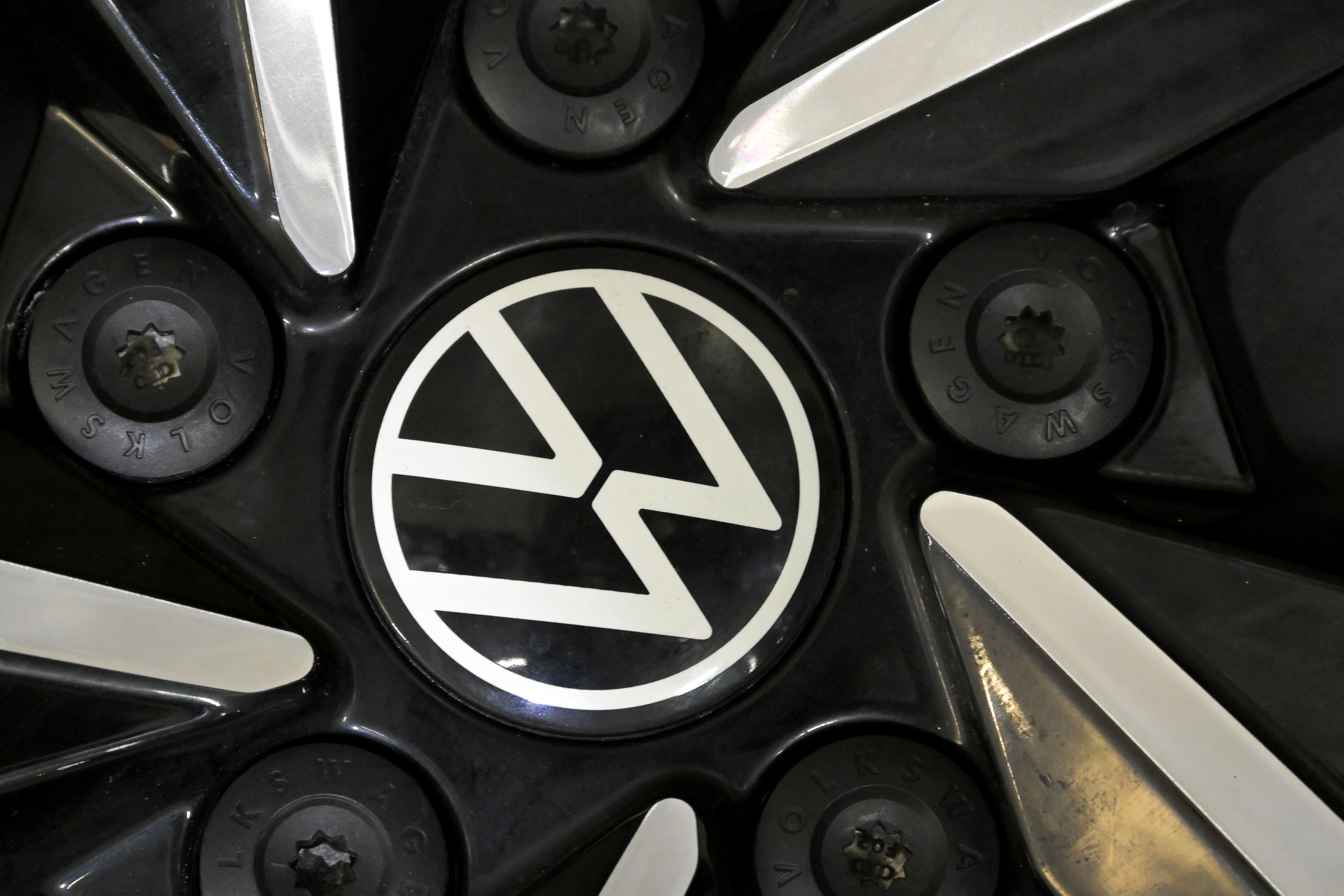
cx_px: 672
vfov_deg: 6.8
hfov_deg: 10.2
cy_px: 448
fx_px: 7559
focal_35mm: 202
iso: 8000
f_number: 6.3
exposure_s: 1/50
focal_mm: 135
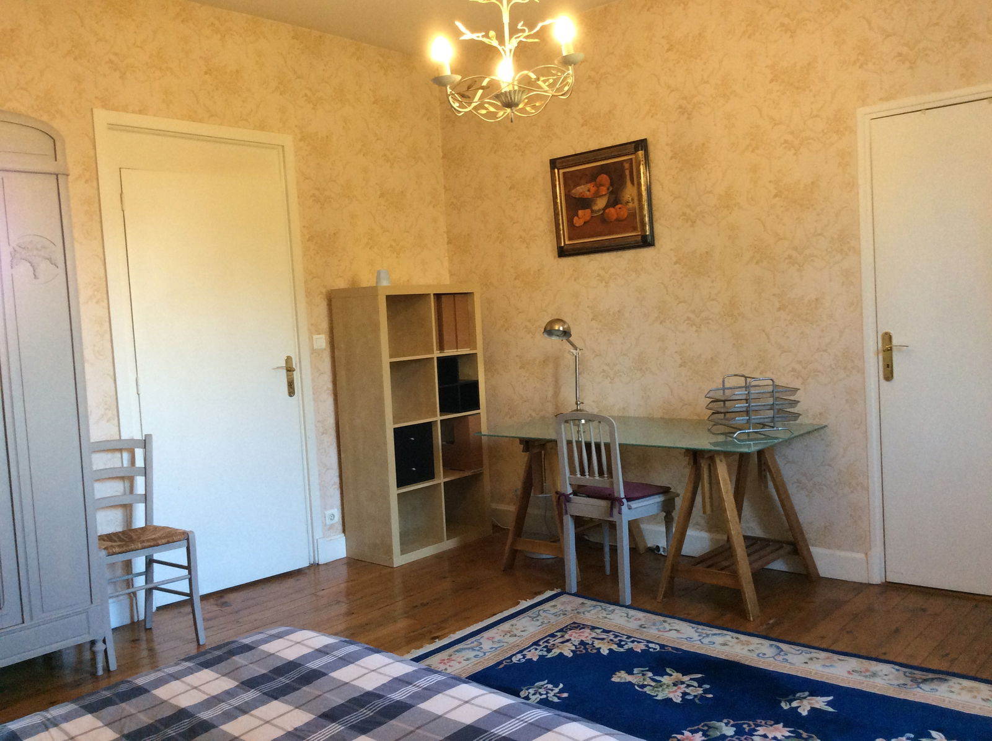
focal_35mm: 32
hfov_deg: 56.9
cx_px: 496
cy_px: 370
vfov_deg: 44.1
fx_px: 916
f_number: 2.4
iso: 125
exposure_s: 1/25
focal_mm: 3.3
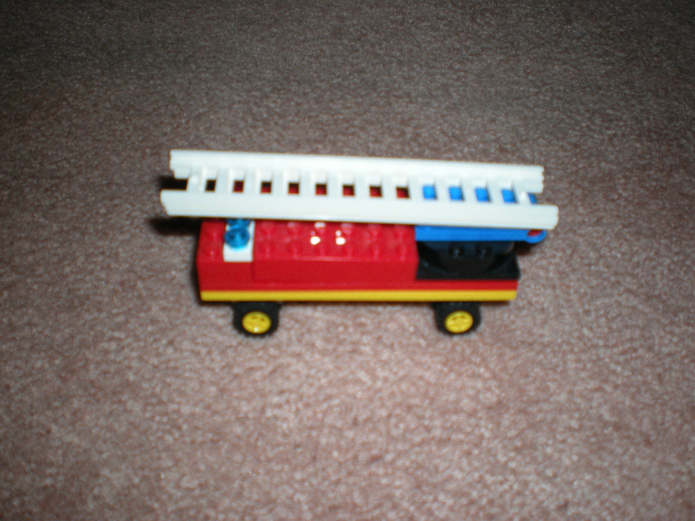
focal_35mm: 38
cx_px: 348
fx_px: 763
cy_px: 260
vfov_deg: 37.7
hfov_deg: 49.0
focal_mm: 6.3
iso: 64
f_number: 3.1
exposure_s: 1/60
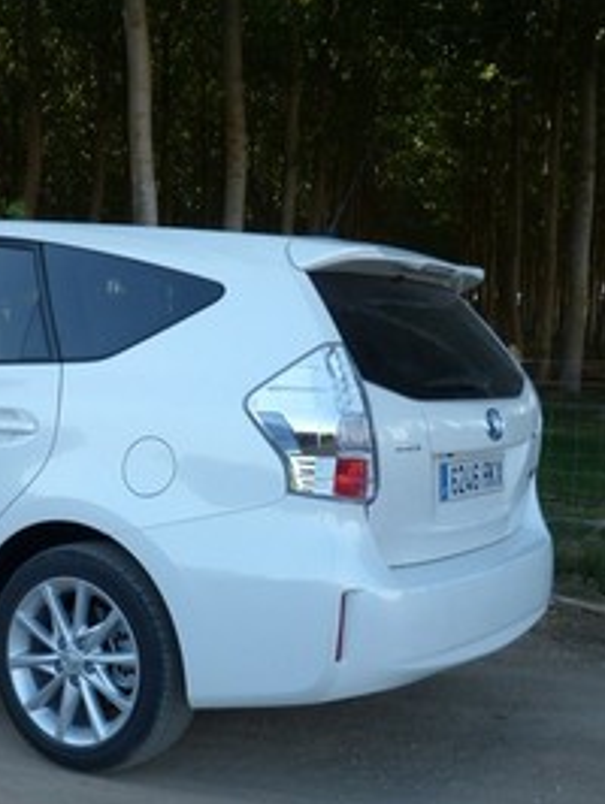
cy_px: 429
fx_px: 1140
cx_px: 51
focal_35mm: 49
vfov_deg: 38.9
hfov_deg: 28.5
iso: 80
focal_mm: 5.2
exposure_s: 1/125
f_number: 3.6
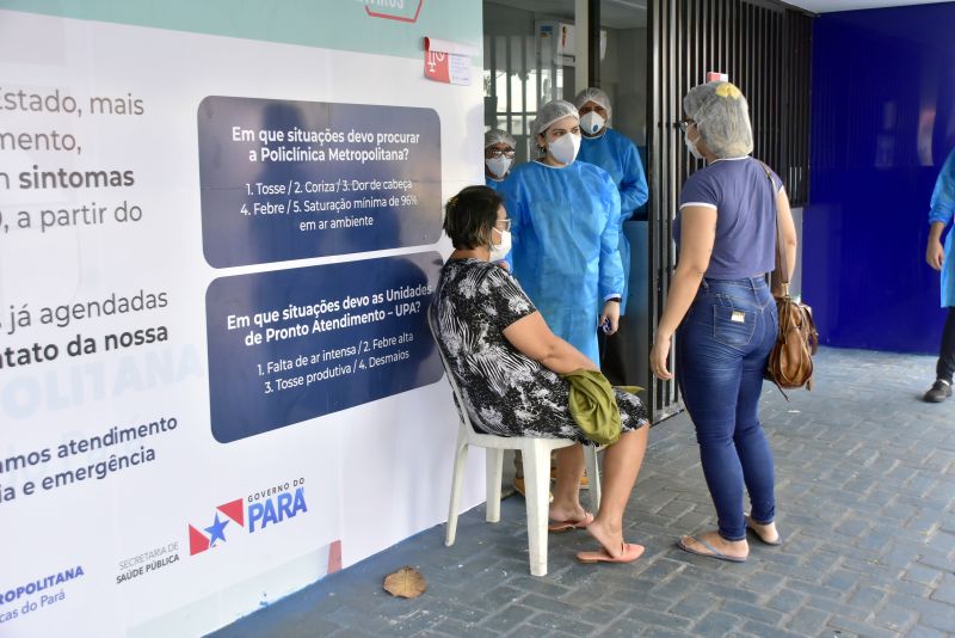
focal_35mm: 42
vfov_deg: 31.9
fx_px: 1115
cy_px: 319
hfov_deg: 46.4
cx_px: 478
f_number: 4.5
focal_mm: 28
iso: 640
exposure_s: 1/80
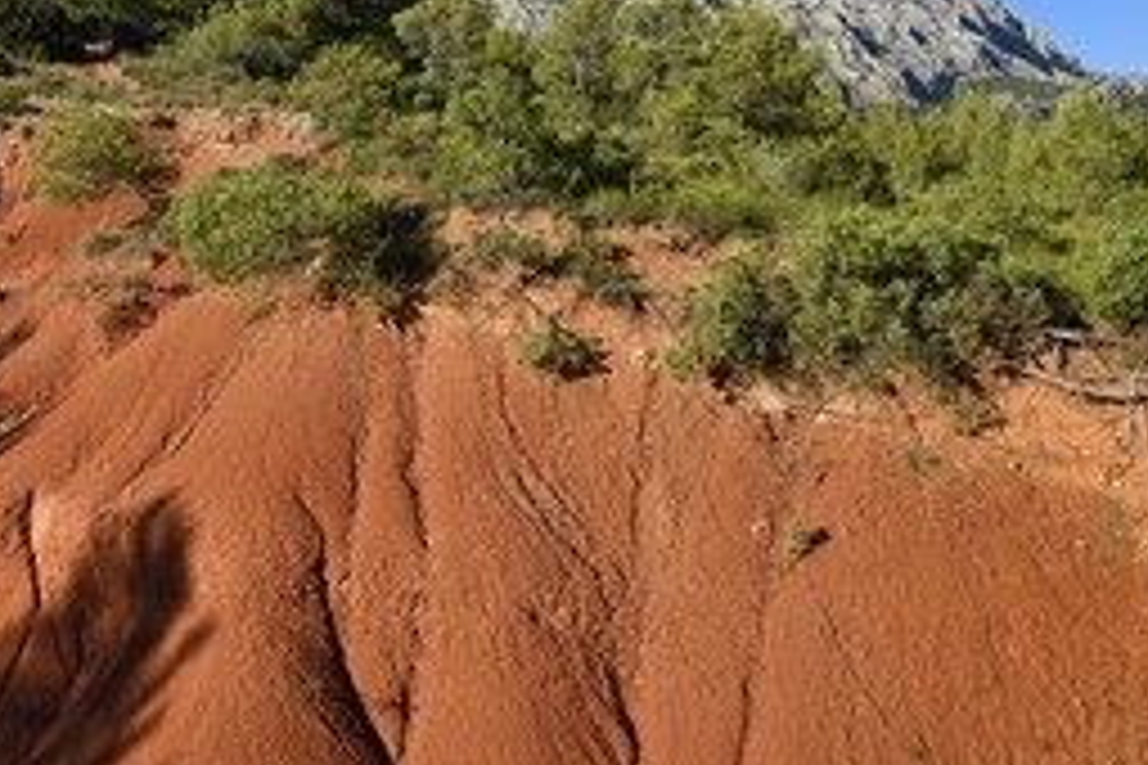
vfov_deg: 26.0
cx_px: 270
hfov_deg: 37.8
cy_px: 153
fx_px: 1626
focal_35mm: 51
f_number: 13
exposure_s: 1/250
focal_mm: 31
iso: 200
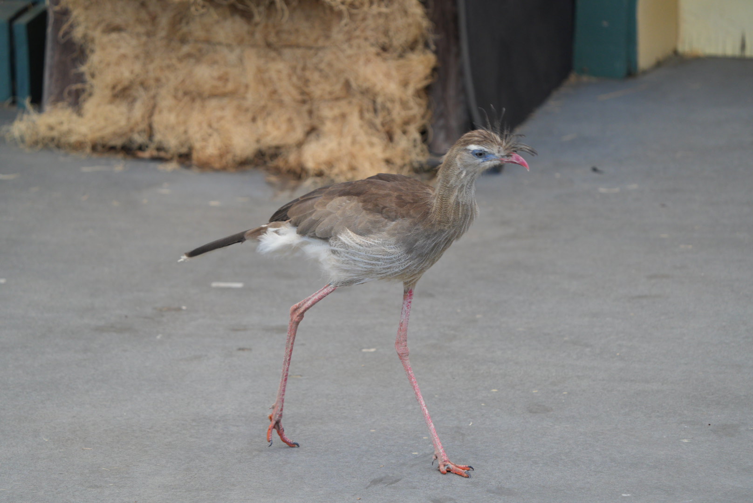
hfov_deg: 6.9
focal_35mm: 300
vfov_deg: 4.6
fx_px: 6279
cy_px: 252
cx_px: 376
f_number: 5.6
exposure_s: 1/400
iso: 1250
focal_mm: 300
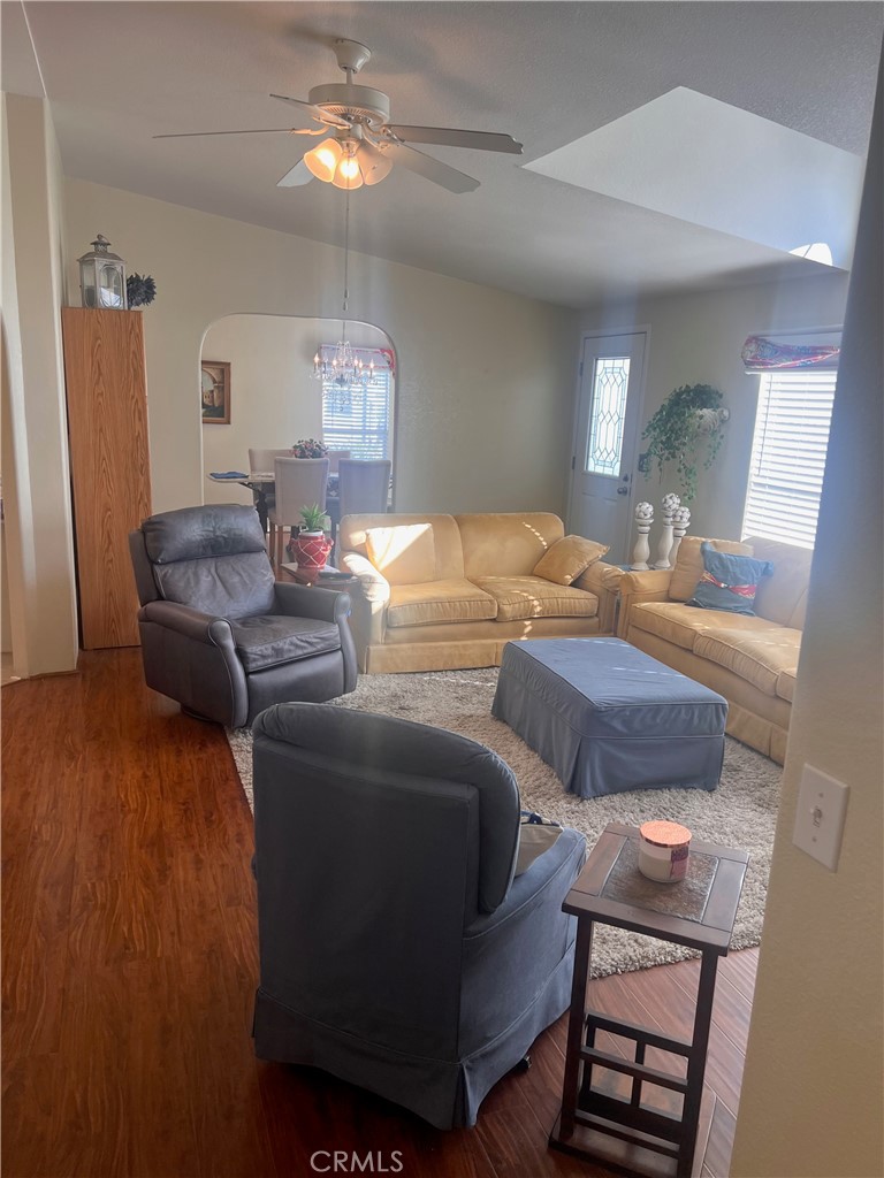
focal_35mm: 26
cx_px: 442
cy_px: 589
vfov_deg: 67.3
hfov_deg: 53.1
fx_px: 885
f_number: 1.5
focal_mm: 5.7
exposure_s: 1/120
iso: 50
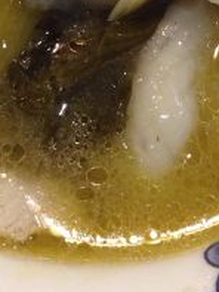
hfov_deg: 12.7
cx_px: 113
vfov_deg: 16.0
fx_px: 986
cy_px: -84
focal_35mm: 117
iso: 160
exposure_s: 1/20
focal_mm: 4.12
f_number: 2.4
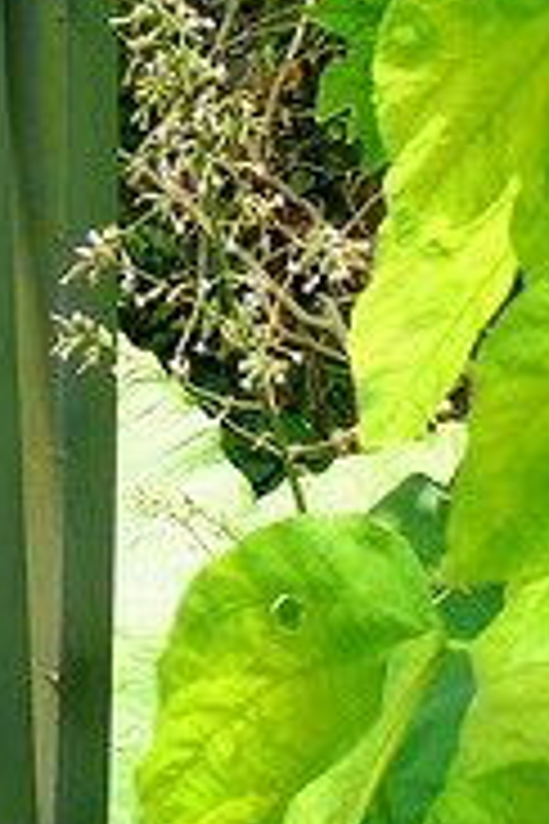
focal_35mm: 196
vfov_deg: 9.1
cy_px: -1364
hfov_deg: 6.7
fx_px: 4483
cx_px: -682
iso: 400
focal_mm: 23.2
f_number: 8
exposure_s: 1/120
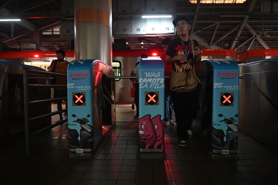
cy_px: 94
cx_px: 139
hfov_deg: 73.7
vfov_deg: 53.2
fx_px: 185
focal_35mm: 24
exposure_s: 1/50
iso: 640
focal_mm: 20
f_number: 2.8
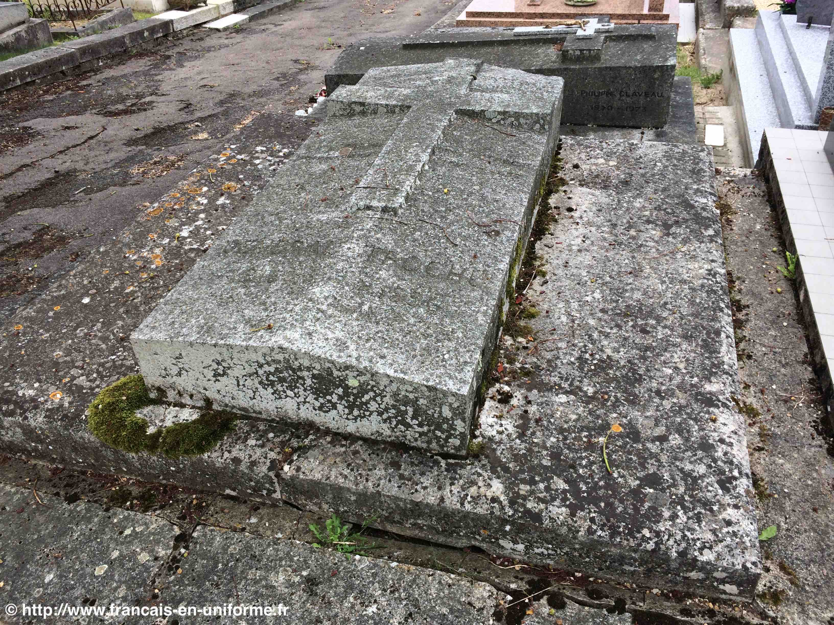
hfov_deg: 61.7
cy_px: 312
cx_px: 417
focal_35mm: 29
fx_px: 699
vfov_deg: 48.2
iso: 32
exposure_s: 1/547
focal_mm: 4.15
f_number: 2.2
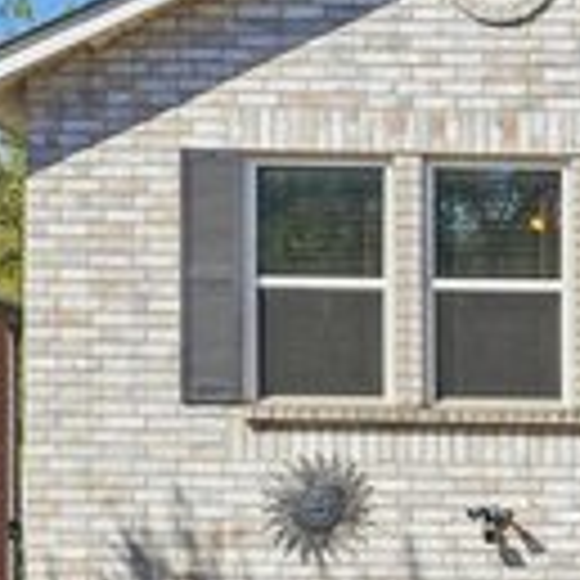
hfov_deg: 11.1
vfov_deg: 11.8
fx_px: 2806
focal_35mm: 148
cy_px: 402
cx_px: 1007
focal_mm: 35
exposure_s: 1/250
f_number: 8
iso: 100
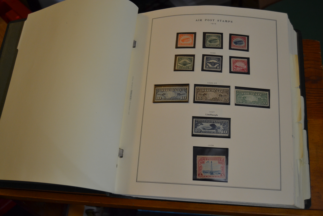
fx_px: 350
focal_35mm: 39
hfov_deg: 49.6
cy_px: 108
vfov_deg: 34.2
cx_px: 162
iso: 900
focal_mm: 26
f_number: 4
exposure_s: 1/60
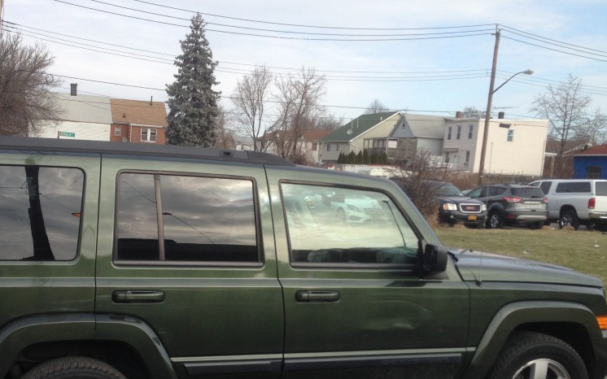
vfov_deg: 26.6
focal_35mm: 48
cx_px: 212
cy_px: 272
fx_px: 794
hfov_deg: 41.4
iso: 50
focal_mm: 4.13
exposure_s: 1/733
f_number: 2.4
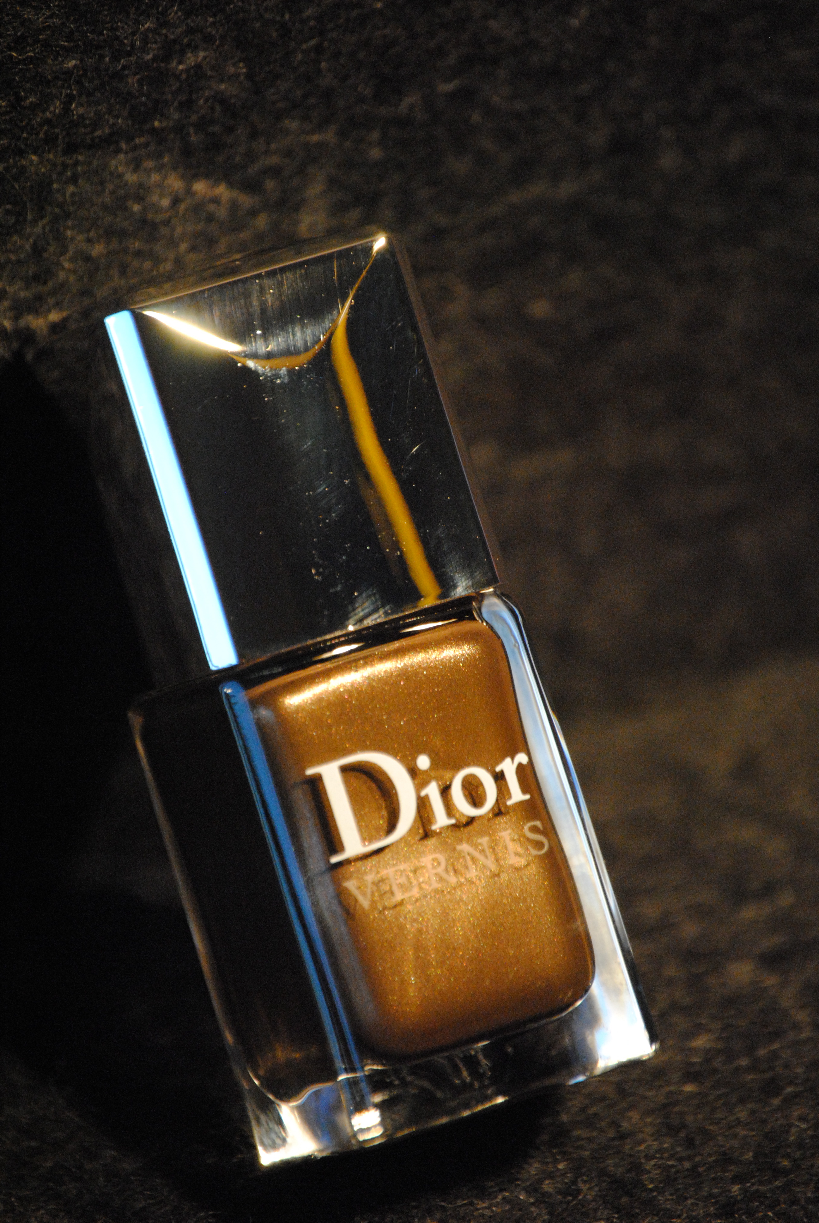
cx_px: 410
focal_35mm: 262
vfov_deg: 7.8
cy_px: 612
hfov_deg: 5.3
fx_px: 8932
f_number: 5.3
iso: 1600
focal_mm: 175
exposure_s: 1/160
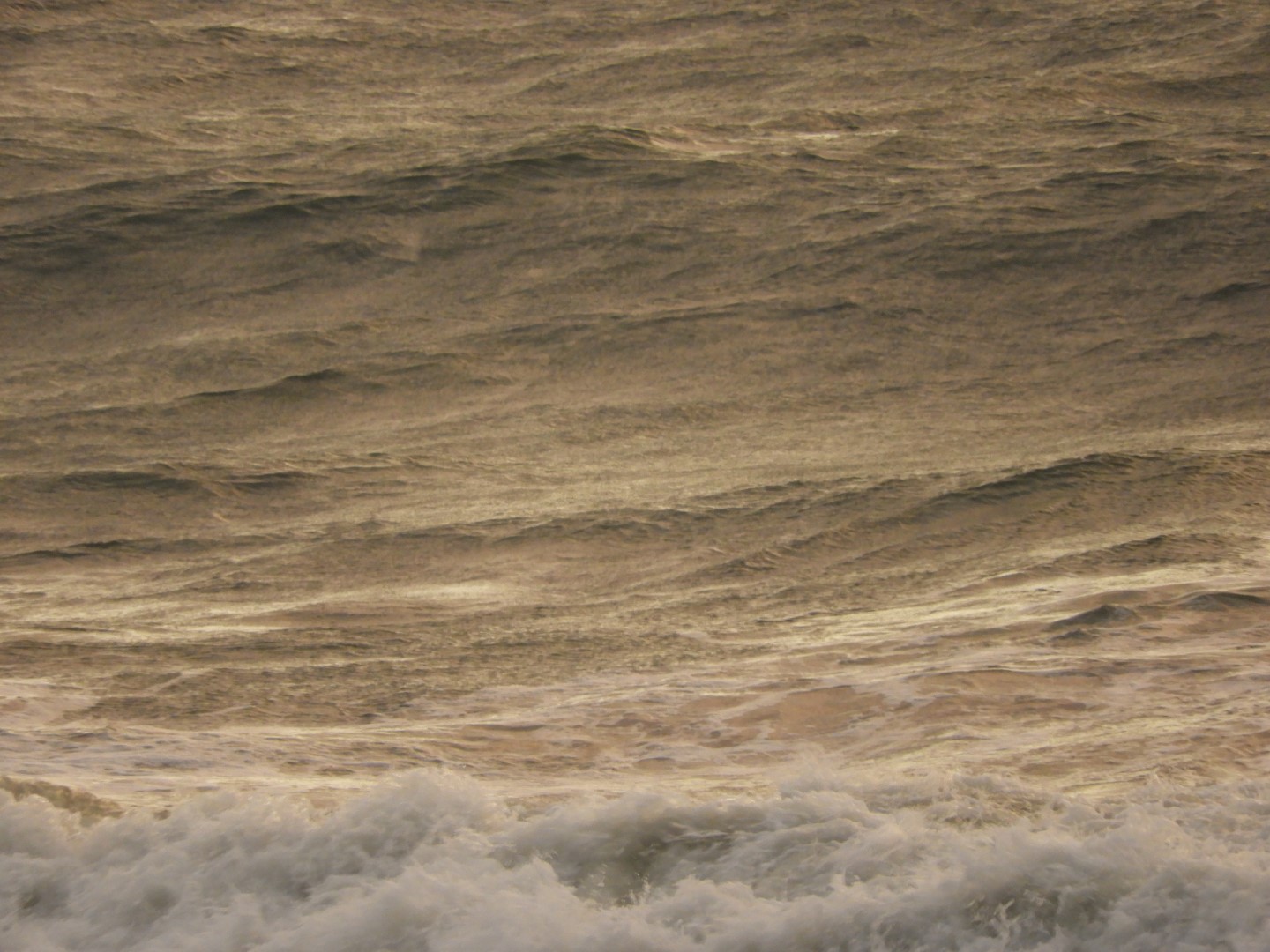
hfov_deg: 1.7
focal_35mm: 1200
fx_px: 44026
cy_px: 476
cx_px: 635
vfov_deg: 1.2
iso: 400
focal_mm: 215
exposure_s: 1/80
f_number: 6
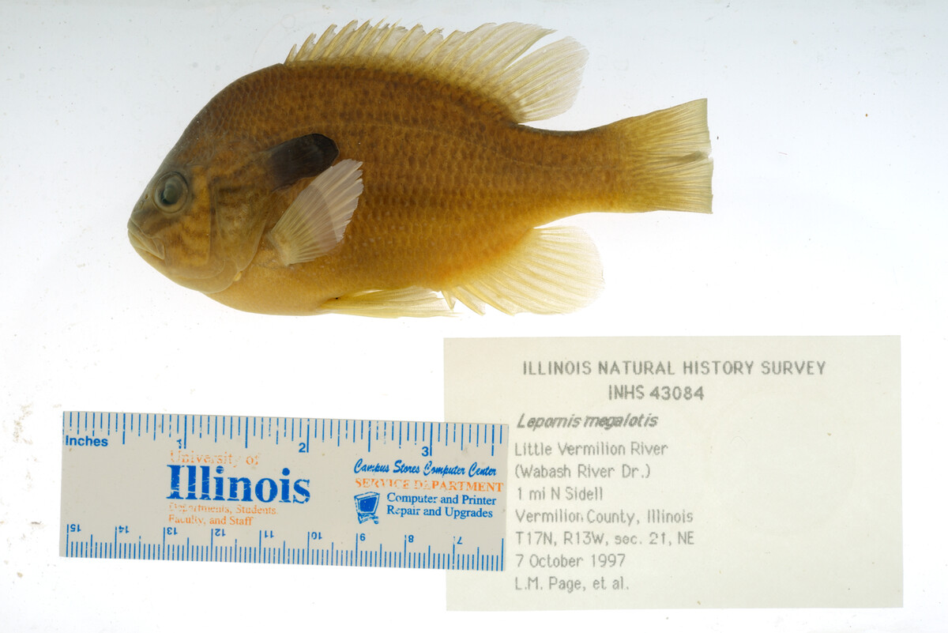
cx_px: 474
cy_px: 316
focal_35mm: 60
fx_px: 1580
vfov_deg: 22.6
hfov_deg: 33.4
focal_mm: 60
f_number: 10
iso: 100
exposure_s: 1/125
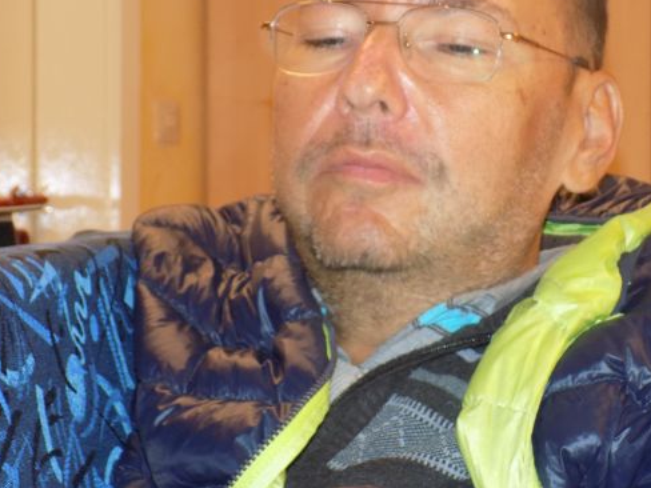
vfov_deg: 11.6
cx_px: 407
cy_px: 251
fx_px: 2407
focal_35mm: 128
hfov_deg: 15.4
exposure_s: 1/30
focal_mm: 13.9
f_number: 4.3
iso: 250
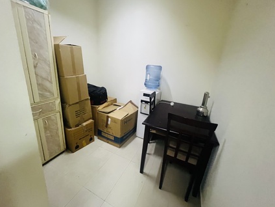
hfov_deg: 102.0
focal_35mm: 14
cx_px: 134
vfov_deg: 85.6
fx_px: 111
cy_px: 100
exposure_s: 1/60
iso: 800
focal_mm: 1.57
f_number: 1.8
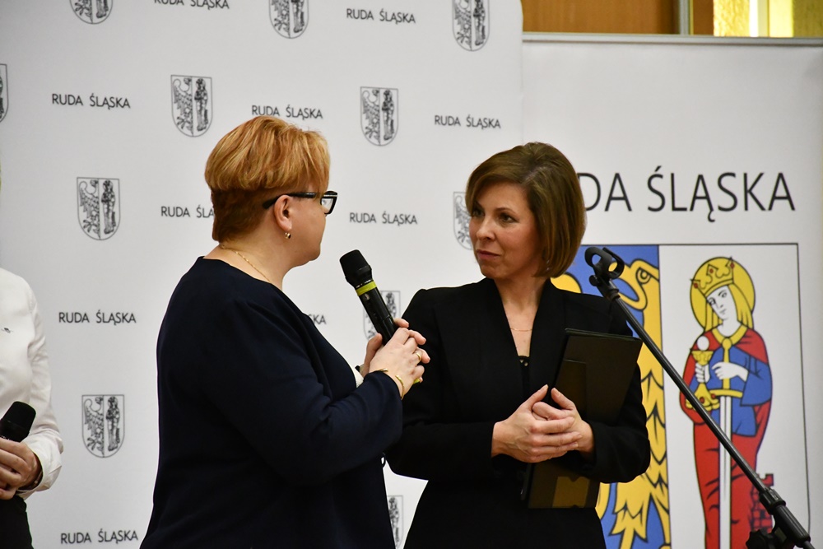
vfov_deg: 6.5
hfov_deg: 9.8
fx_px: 4801
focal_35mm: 210
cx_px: 412
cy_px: 274
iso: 9000
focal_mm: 140
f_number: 5.6
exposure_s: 1/250
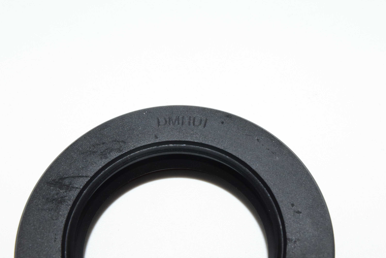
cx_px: 193
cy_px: 129
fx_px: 644
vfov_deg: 22.7
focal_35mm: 60
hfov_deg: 33.4
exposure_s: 1/60
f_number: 32
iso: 1600
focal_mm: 40
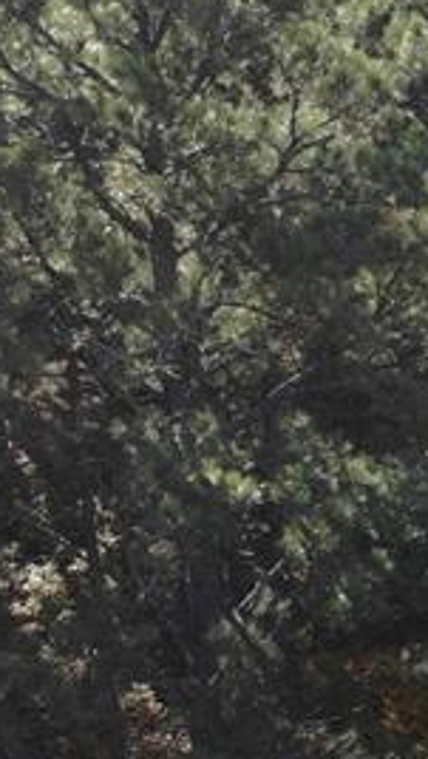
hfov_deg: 10.4
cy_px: 506
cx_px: 1052
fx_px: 2015
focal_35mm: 100
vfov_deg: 21.3
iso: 100
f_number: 2.8
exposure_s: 1/343
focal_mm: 4.5
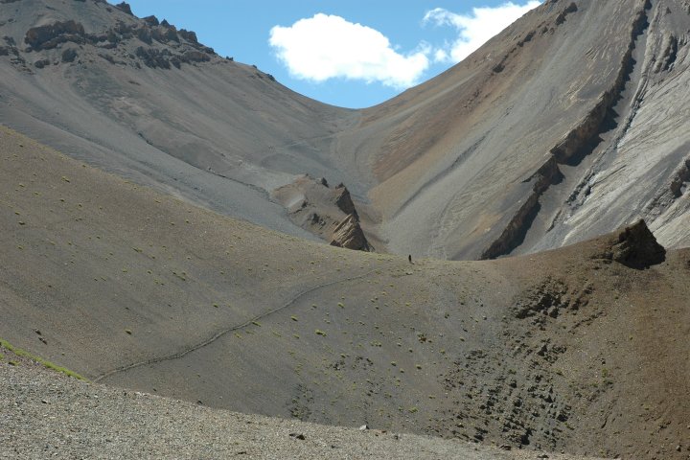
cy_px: 230
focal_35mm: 69
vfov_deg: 19.7
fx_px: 1322
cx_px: 345
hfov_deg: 29.2
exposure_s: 1/320
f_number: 9
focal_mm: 46
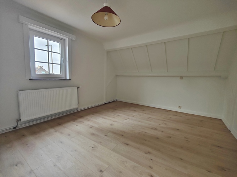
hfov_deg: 98.2
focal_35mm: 15
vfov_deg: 81.7
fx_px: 103
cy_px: 88
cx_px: 118
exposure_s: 1/58
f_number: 2.2
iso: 200
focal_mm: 3.5
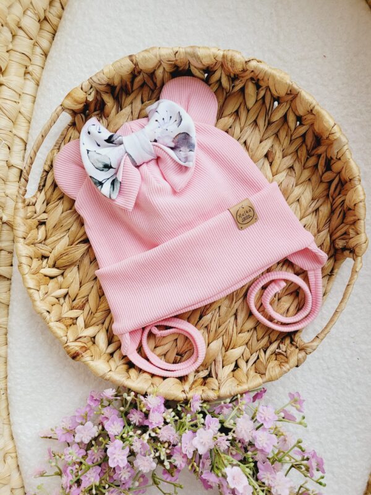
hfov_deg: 53.1
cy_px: 248
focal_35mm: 26
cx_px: 186
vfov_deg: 67.3
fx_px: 372
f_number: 1.8
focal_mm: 5.4
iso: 200
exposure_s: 1/100
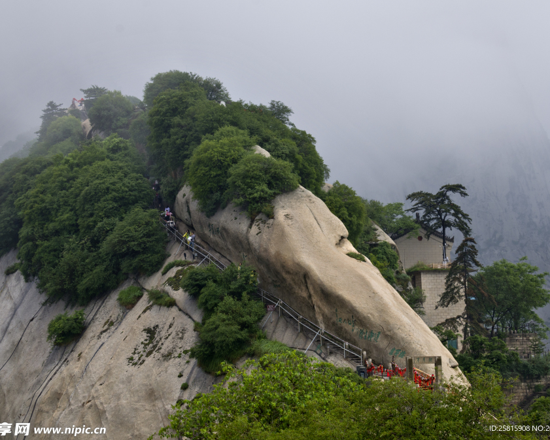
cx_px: 303
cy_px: 220
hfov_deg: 29.1
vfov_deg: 23.5
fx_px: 1058
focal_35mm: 65
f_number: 9
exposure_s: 1/250
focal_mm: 38
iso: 200
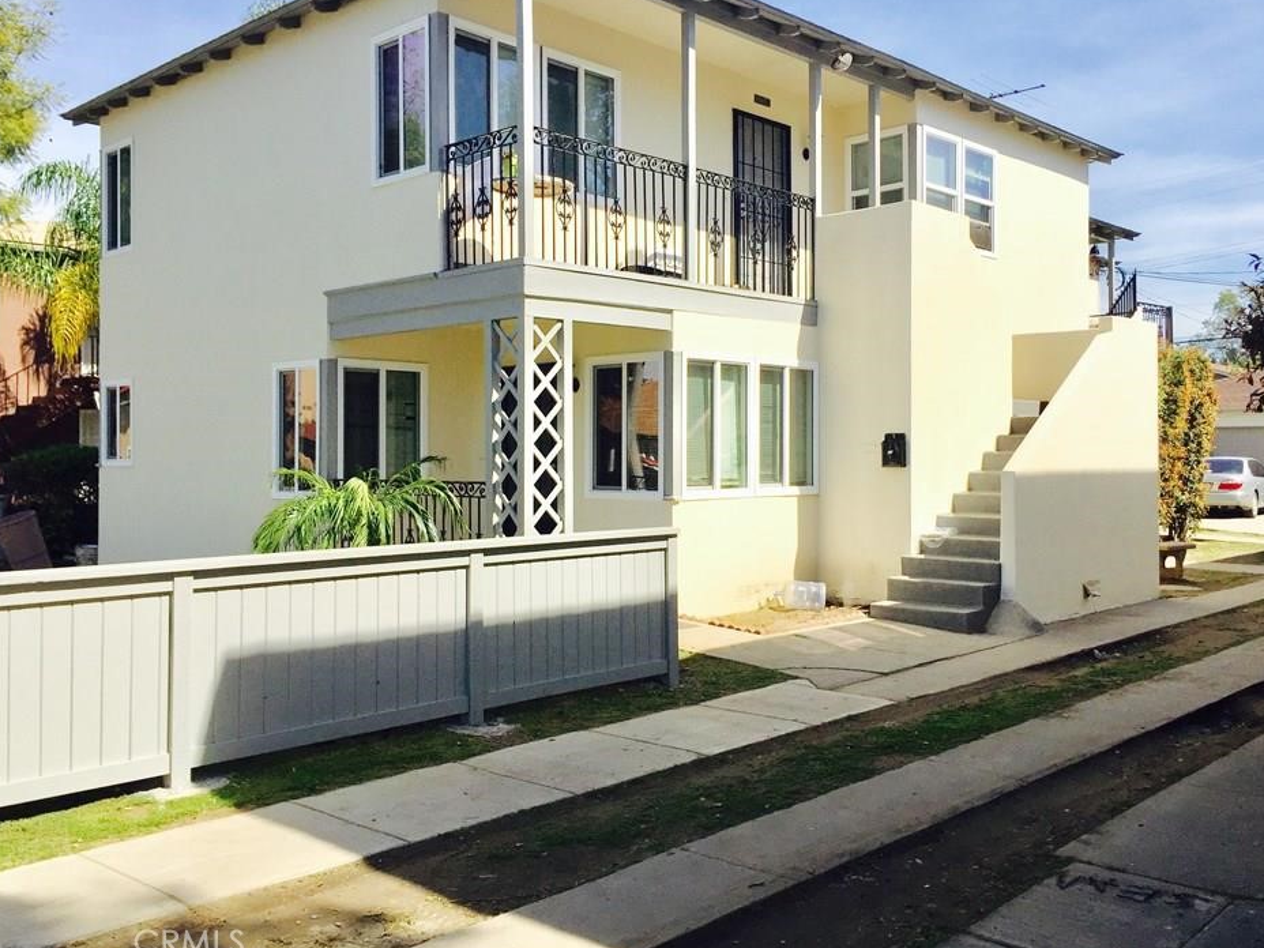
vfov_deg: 44.1
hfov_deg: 56.8
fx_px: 1168
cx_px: 665
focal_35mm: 32
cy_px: 439
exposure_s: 1/2639
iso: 32
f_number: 2.2
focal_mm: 4.15
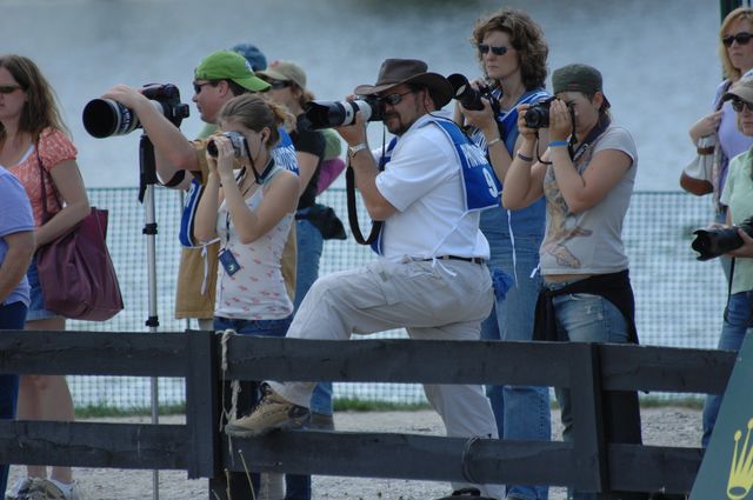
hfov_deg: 3.4
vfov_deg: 2.3
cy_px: 250
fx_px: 12534
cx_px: 376
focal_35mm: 600
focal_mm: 400
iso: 200
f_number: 5.6
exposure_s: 1/500
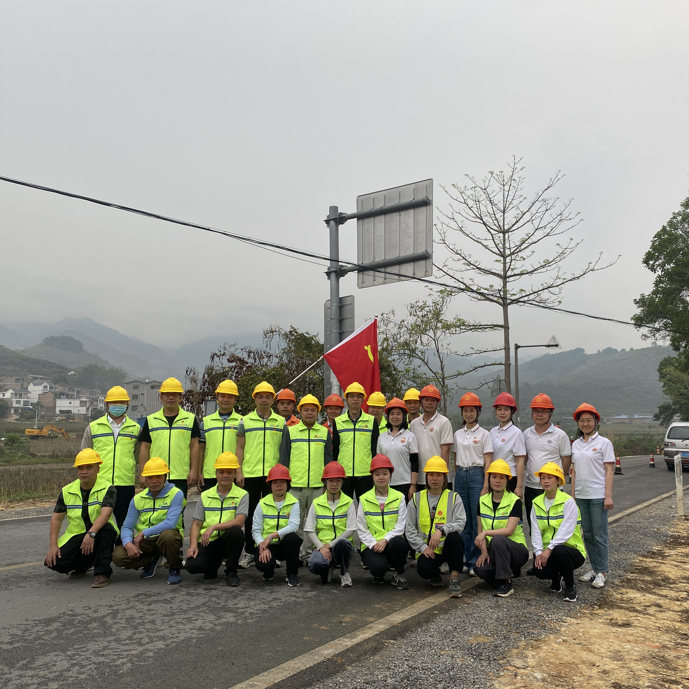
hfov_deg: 52.2
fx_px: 698
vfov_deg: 52.5
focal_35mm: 31
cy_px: 341
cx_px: 414
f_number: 1.8
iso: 32
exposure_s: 1/381
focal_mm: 4.25
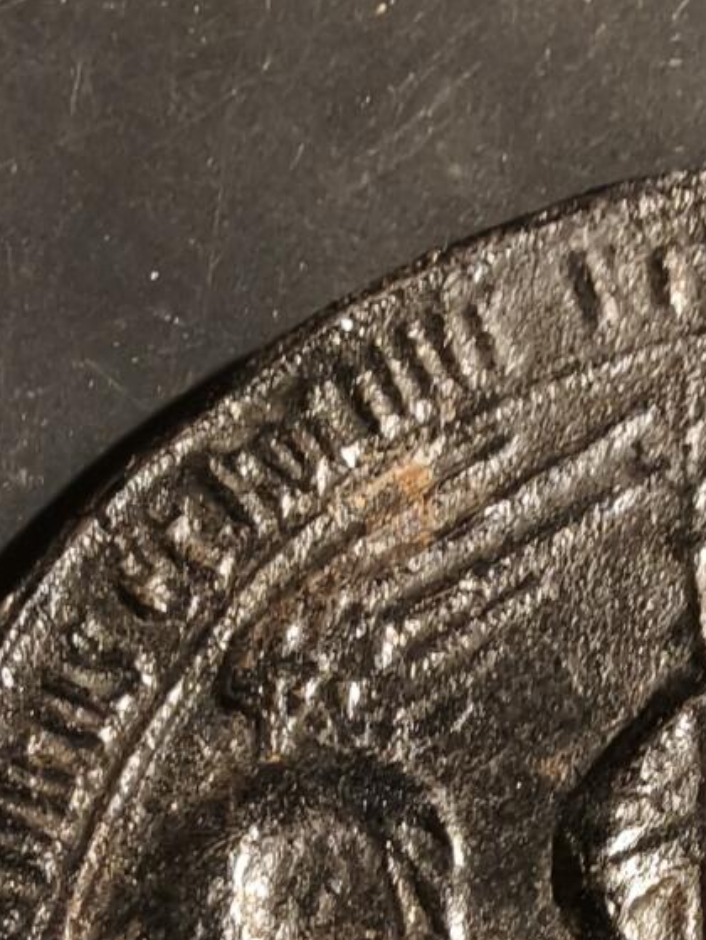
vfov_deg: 22.4
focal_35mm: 74
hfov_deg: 18.7
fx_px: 2010
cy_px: 1347
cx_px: 882
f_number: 2
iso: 250
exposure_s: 1/50
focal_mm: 2.32
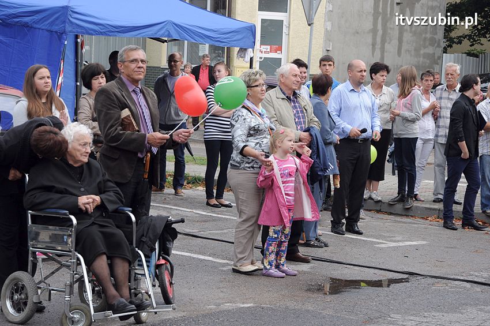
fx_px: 1265
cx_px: 245
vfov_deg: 14.7
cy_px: 163
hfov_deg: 21.9
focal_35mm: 93
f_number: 8
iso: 500
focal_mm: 62
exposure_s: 1/250
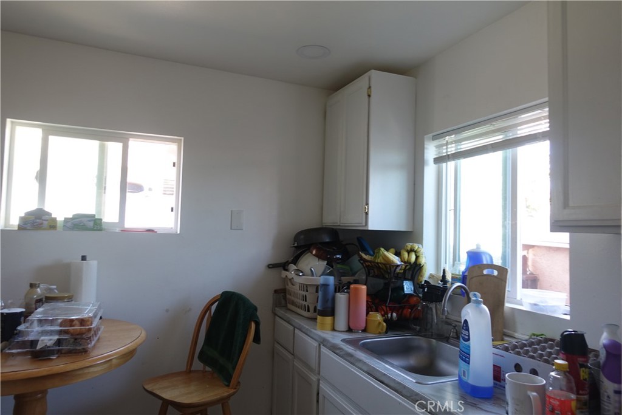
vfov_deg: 53.1
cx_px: 311
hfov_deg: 73.7
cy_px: 208
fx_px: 415
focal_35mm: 24
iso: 125
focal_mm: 8.8
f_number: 2.8
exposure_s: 1/30
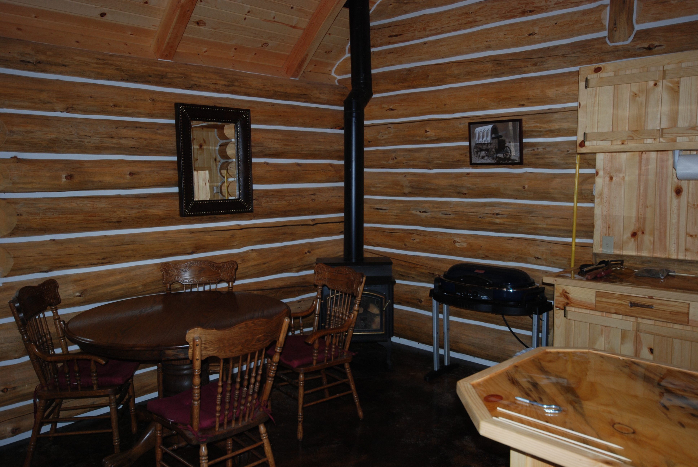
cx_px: 349
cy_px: 234
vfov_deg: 43.7
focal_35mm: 30
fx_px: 582
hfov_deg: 61.9
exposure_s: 1/60
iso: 200
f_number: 5.6
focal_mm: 20
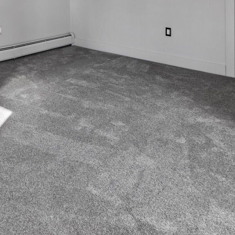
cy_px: -40
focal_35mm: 41
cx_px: -3
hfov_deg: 36.5
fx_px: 315
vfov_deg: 33.9
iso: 500
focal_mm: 8
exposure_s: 1/8
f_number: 8
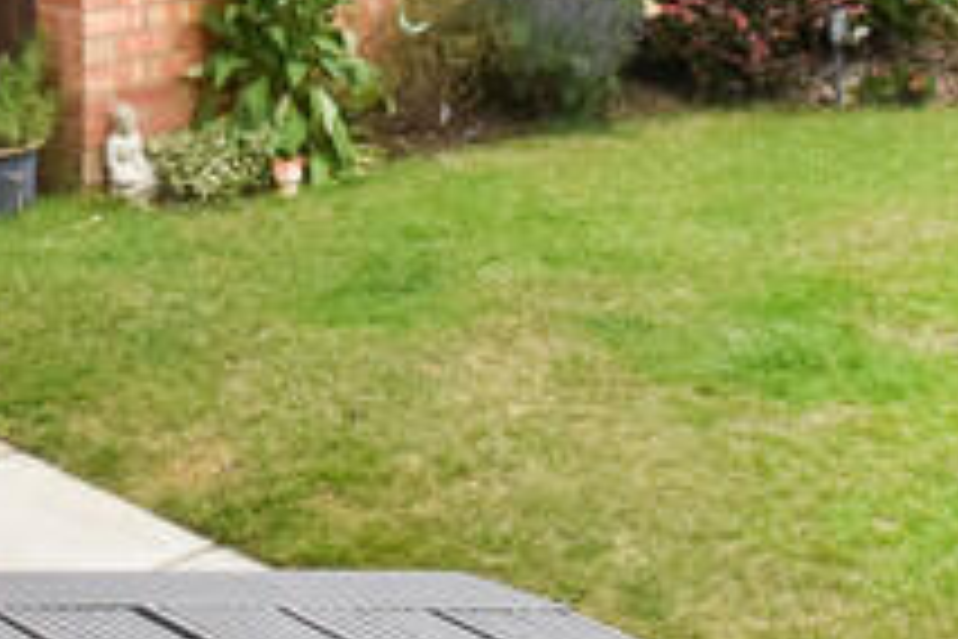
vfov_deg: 16.0
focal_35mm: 72
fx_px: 1916
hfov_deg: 28.1
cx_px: 513
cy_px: -511
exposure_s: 1/320
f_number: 9
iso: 400
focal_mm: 10
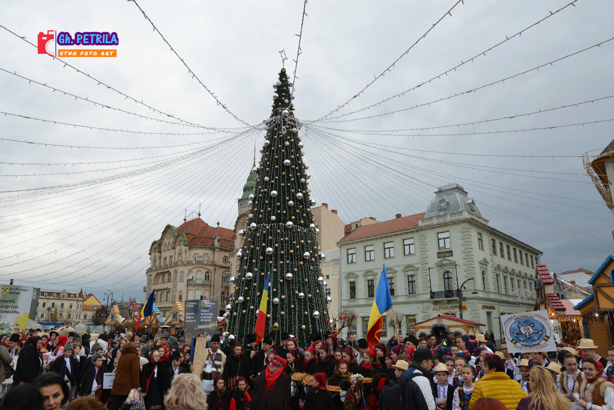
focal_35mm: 24
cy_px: 205
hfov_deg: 73.7
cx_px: 307
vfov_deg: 53.2
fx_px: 409
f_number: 8
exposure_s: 1/250
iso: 800
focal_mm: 24
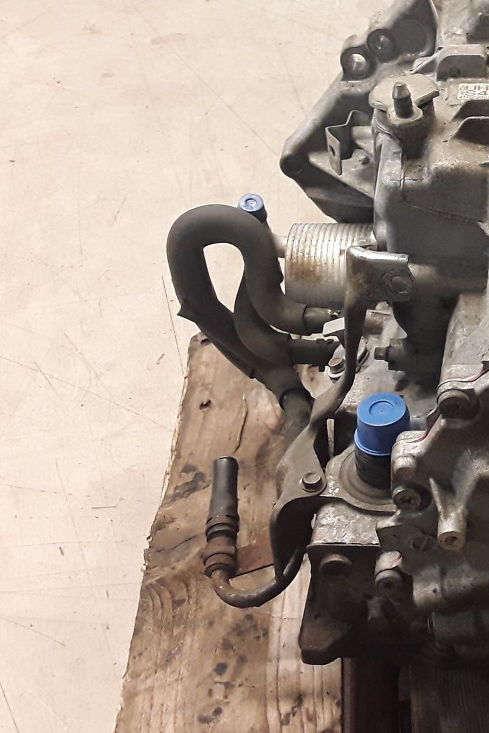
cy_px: 292
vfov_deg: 38.7
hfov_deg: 24.6
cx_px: 547
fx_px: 1038
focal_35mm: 51
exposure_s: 1/50
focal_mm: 2.91
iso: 200
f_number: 1.9
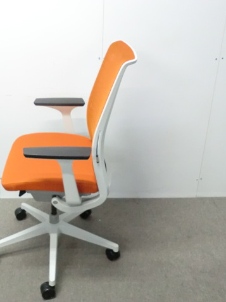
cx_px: 60
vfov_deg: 43.9
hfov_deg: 33.0
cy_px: 151
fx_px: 374
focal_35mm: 43
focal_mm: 5.8
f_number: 3.5
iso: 800
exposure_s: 1/40
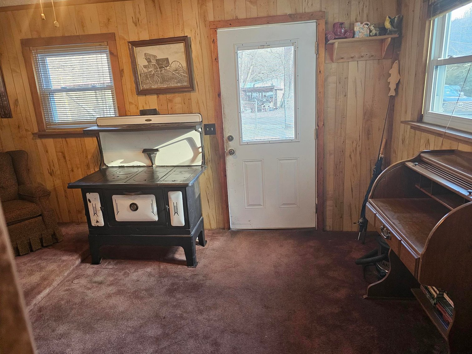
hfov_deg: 73.9
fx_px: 314
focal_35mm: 23
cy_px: 177
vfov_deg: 58.9
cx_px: 236
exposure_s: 1/120
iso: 500
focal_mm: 6.3
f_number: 1.7
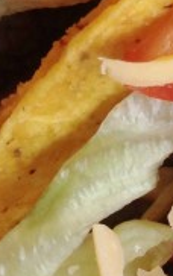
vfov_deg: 10.0
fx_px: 1484
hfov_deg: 6.7
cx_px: 121
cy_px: -240
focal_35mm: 197
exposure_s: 1/20
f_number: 2.4
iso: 50
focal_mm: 4.12
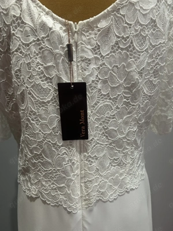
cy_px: 116
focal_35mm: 26
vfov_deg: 67.3
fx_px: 173
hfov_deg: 53.1
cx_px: 86
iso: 100
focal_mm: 5.7
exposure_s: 1/100
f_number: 1.5
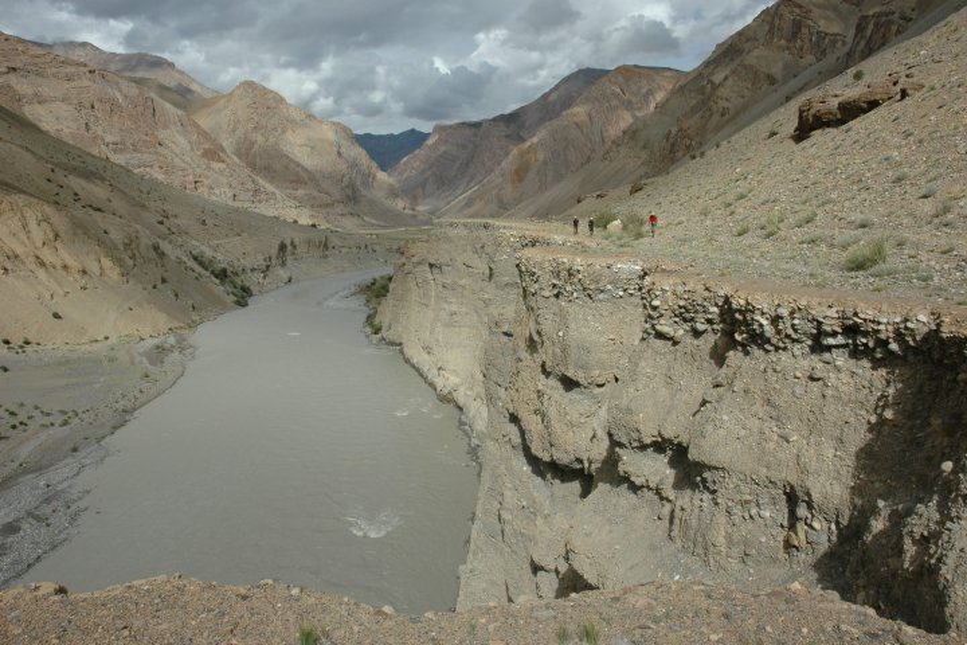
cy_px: 322
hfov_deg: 67.4
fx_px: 725
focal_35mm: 27
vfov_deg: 47.9
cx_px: 484
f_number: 10
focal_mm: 18
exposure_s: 1/400
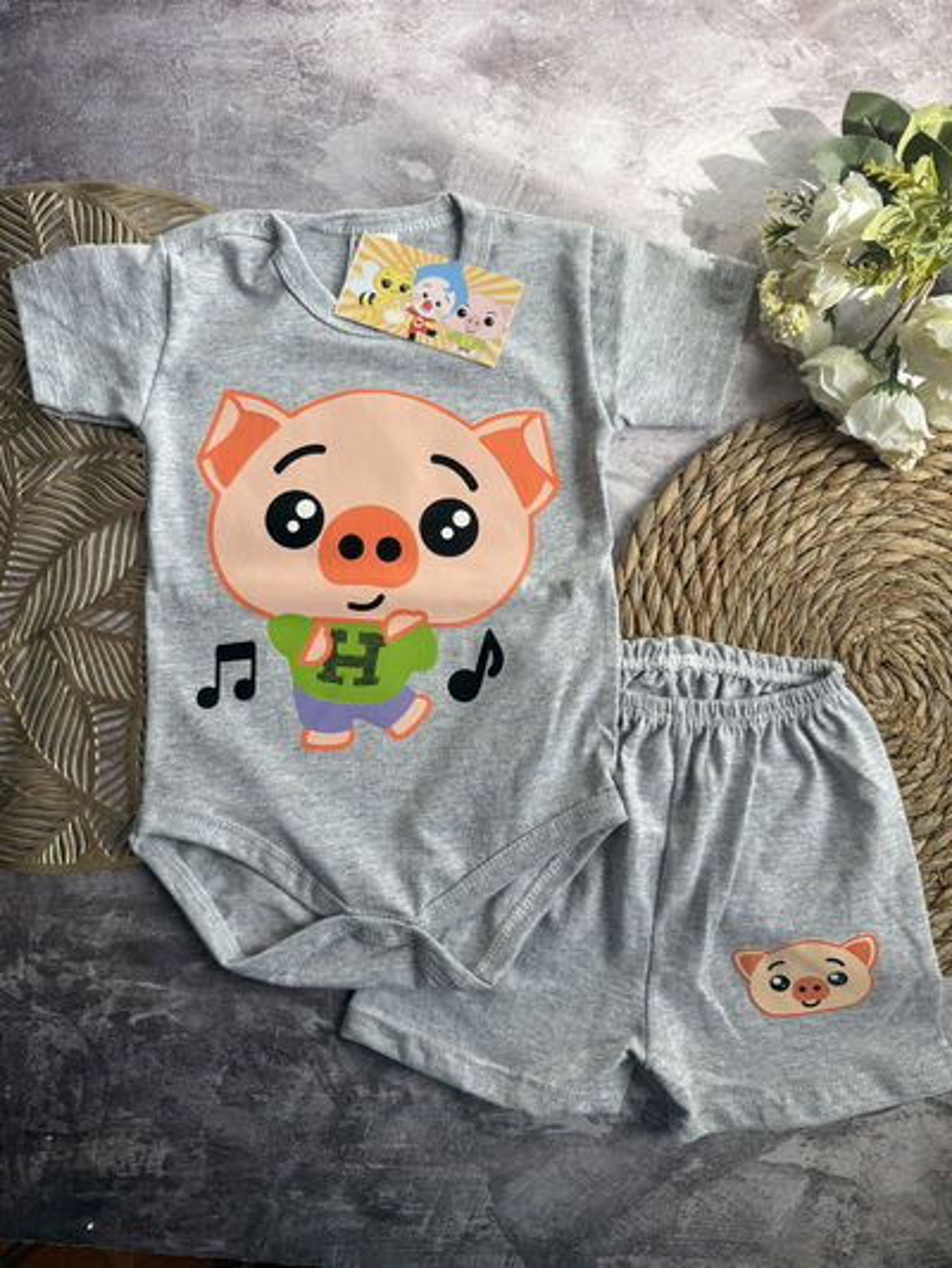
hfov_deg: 56.8
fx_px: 880
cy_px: 634
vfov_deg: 71.6
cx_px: 476
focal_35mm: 24
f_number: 1.78
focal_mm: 6.76
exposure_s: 1/702
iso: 80
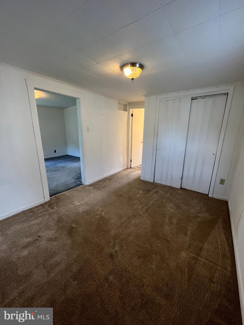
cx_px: 122
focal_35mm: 13
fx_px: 122
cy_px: 162
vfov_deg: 106.2
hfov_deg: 89.9
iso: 160
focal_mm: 1.57
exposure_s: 1/60
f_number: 1.8
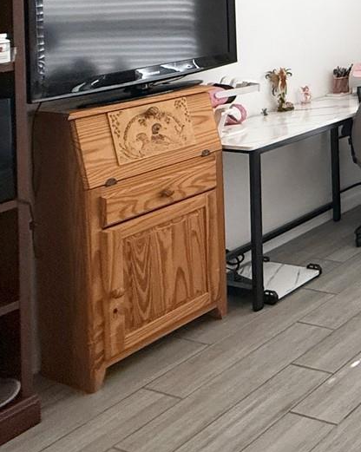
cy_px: -38
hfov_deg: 21.3
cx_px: 666
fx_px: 562
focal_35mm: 42
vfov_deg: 37.2
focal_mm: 2.22
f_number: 2.2
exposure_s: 1/120
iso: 320
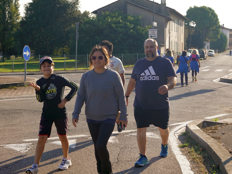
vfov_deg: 25.4
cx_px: 105
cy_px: 86
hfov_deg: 33.5
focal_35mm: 58
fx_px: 386
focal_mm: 35
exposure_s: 1/250
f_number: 5.6
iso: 100
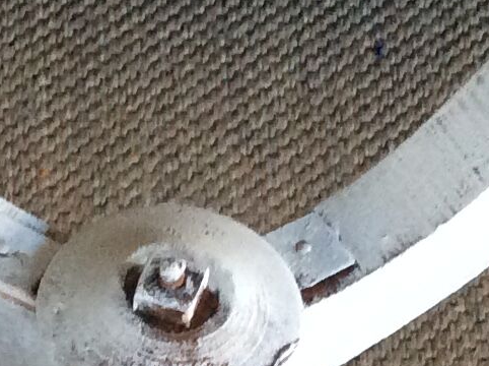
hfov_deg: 11.4
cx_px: -4
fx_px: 2426
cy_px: 567
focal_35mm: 172
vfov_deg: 8.4
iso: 160
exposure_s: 1/25
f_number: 2.4
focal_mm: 3.3
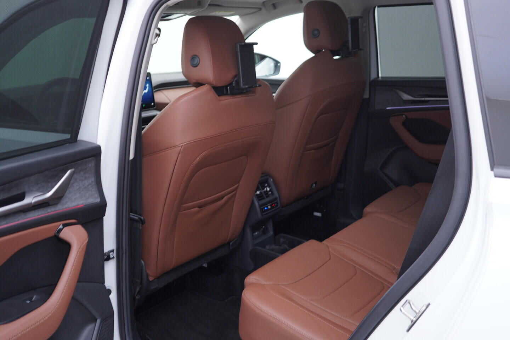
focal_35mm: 36
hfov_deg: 53.1
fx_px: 510
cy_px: 170
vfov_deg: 36.9
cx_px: 255
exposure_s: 1/40
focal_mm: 24
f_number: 2.8
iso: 160
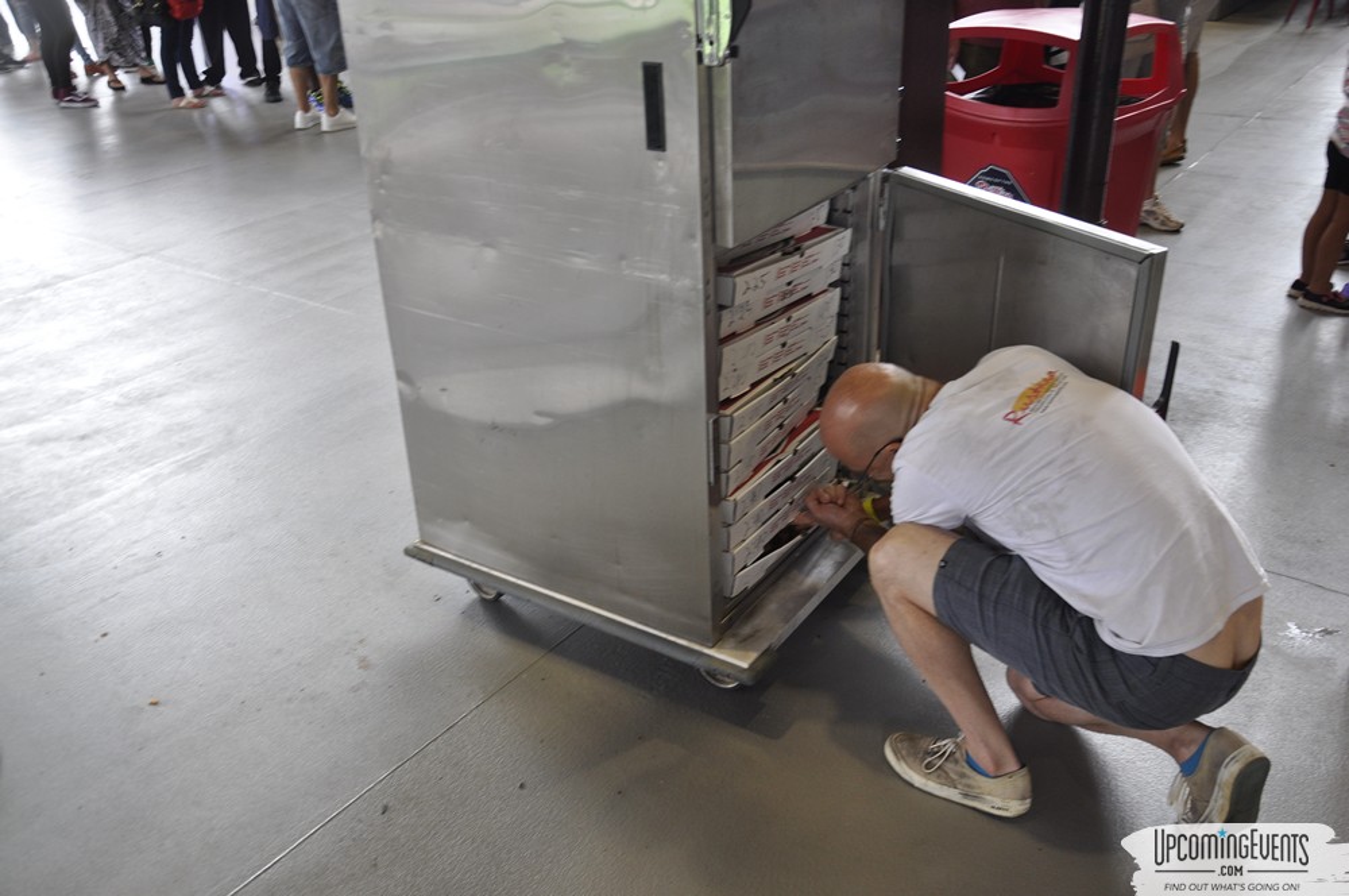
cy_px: 448
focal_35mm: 32
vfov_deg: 41.6
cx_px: 674
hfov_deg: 59.6
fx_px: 1179
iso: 400
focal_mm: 21
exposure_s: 1/30
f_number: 5.6
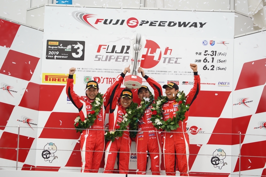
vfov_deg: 8.1
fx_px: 1256
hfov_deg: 12.1
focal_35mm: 170
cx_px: 133
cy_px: 88
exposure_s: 1/250
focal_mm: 170
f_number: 5
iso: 1000
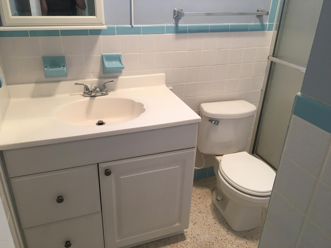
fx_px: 277
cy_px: 124
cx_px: 166
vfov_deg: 48.2
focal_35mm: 29
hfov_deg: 61.7
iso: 32
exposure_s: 1/30
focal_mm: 4.15
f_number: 2.2
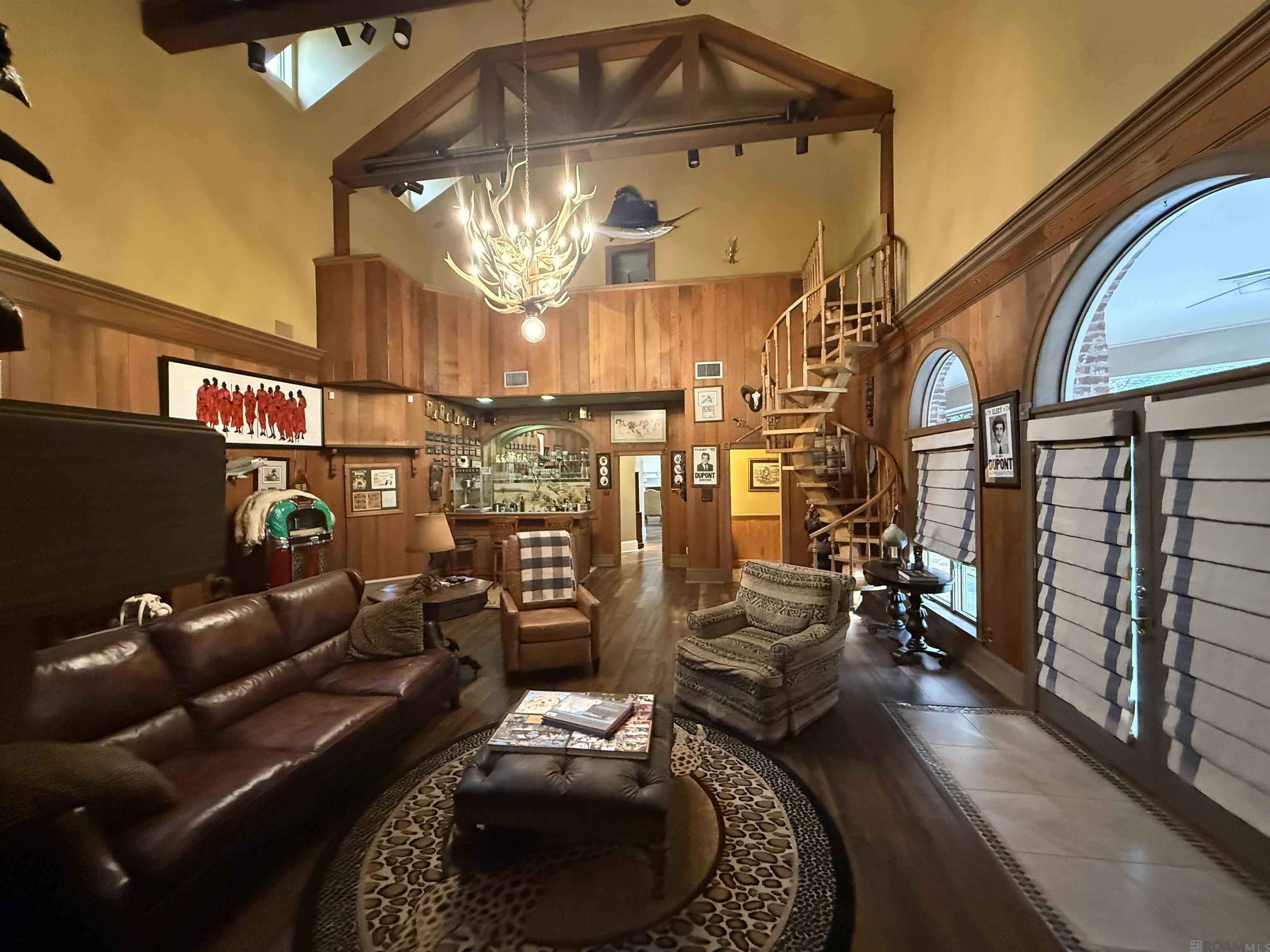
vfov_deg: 85.7
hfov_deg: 102.1
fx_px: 514
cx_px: 635
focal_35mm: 14
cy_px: 476
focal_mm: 2.22
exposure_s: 1/60
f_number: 2.2
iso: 1000
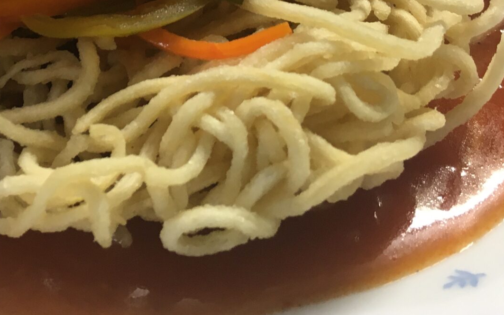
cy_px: -107
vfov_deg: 16.5
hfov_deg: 26.9
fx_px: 1017
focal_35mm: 74
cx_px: 47
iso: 64
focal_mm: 4.15
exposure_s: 1/33
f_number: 2.2
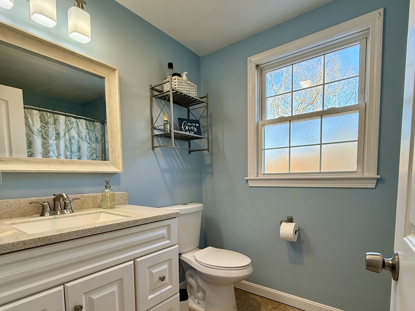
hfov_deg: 84.7
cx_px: 210
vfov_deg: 67.4
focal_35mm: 19
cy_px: 198
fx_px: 228
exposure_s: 1/120
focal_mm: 2.22
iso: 200
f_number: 2.2
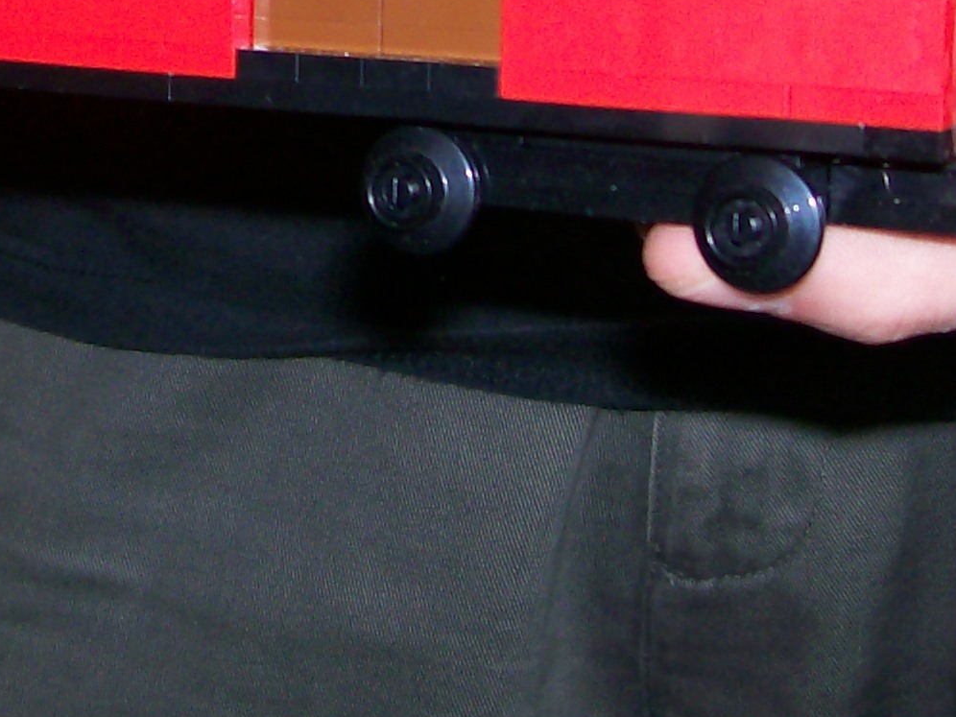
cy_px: -133
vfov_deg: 13.0
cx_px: 160
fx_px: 3066
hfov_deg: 17.5
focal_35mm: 111
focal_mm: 6
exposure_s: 1/64
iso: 80
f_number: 2.7
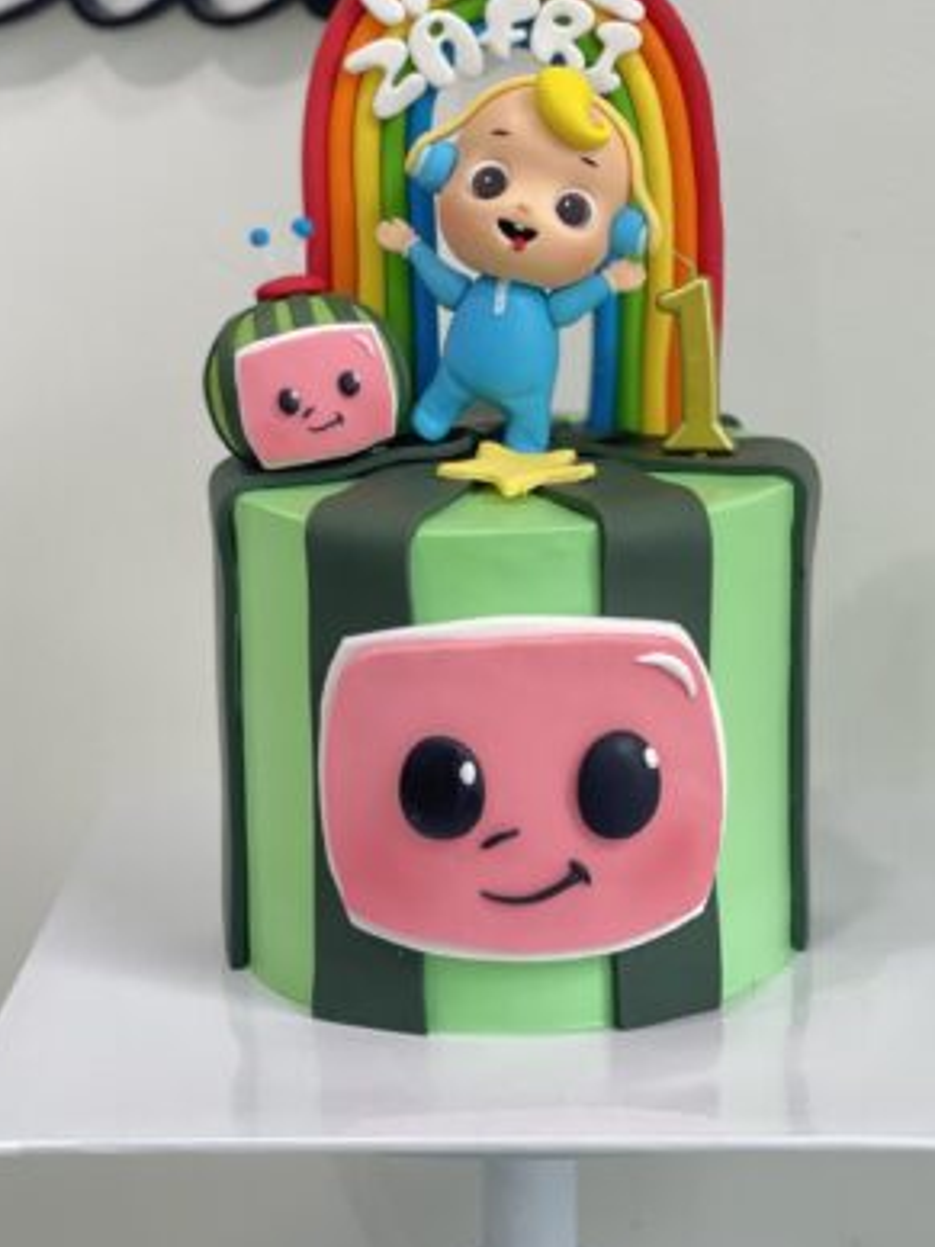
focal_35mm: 88
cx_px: 501
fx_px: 3169
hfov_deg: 16.8
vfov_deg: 22.2
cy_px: 493
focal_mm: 7.5
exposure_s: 1/100
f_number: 2.2
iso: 200
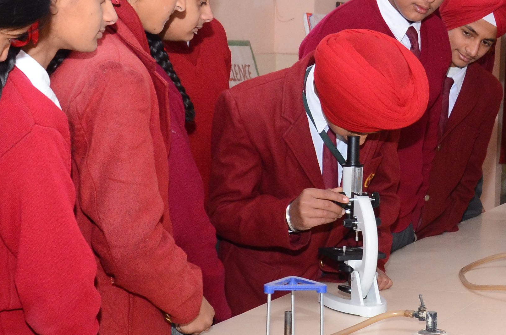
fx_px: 1417
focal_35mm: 101
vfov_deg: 13.5
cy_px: 229
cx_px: 421
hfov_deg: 20.0
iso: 640
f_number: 5.6
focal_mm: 22
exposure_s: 1/90
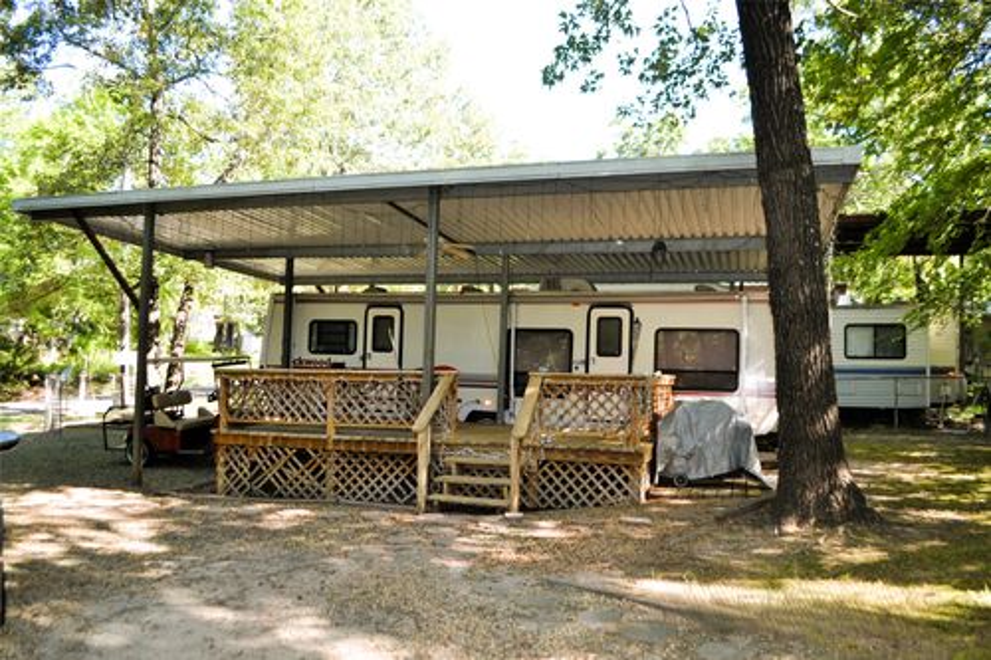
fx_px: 743
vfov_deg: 47.9
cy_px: 330
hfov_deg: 67.4
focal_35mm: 27
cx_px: 496
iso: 160
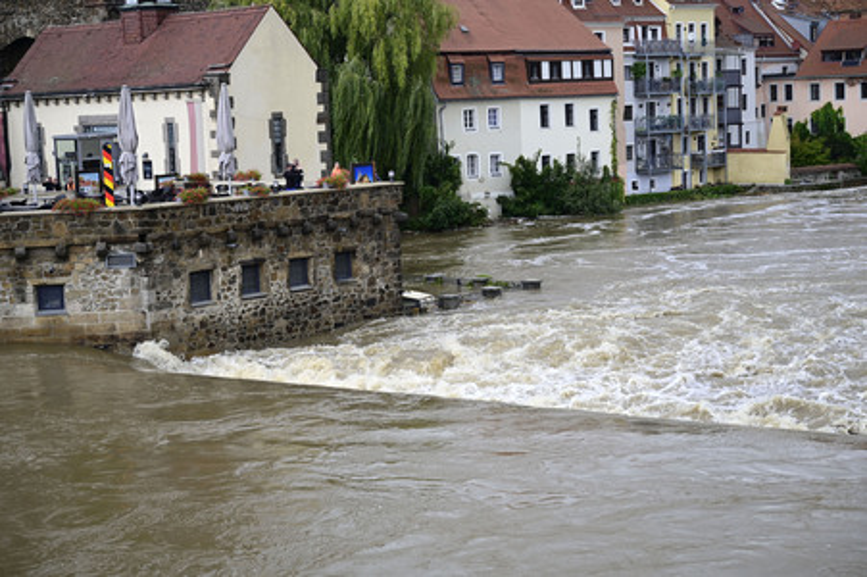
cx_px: 434
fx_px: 1492
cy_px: 288
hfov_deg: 32.4
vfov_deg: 21.9
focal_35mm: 62
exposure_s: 1/320
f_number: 2.8
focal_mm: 62
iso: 360
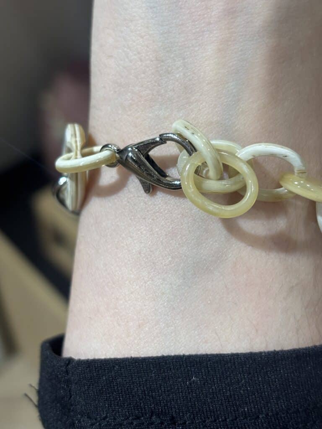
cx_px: 161
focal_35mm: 52
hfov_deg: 28.0
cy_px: 214
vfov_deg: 36.8
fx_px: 645
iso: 40
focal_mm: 5.96
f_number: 1.6
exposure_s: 1/100
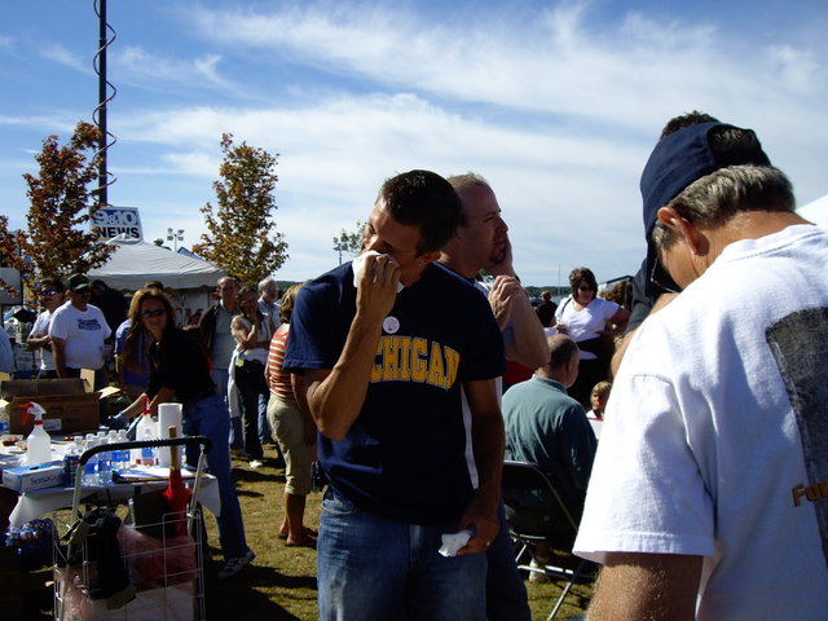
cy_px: 310
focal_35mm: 38
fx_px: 909
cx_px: 414
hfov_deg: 49.0
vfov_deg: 37.7
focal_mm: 6.2
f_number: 4.3
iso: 50
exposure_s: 1/500
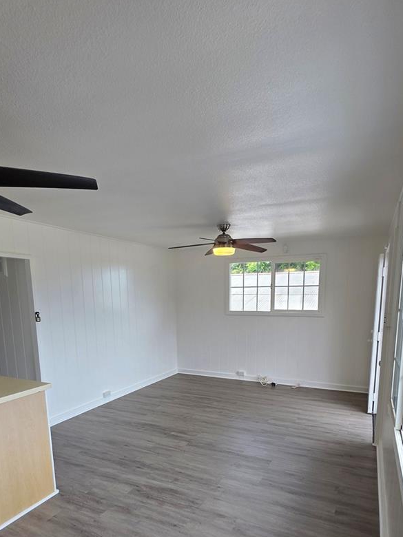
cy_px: 352
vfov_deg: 79.4
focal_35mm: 20
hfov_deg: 66.0
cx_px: 208
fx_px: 310
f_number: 1.9
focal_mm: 2.2
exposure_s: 1/120
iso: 40
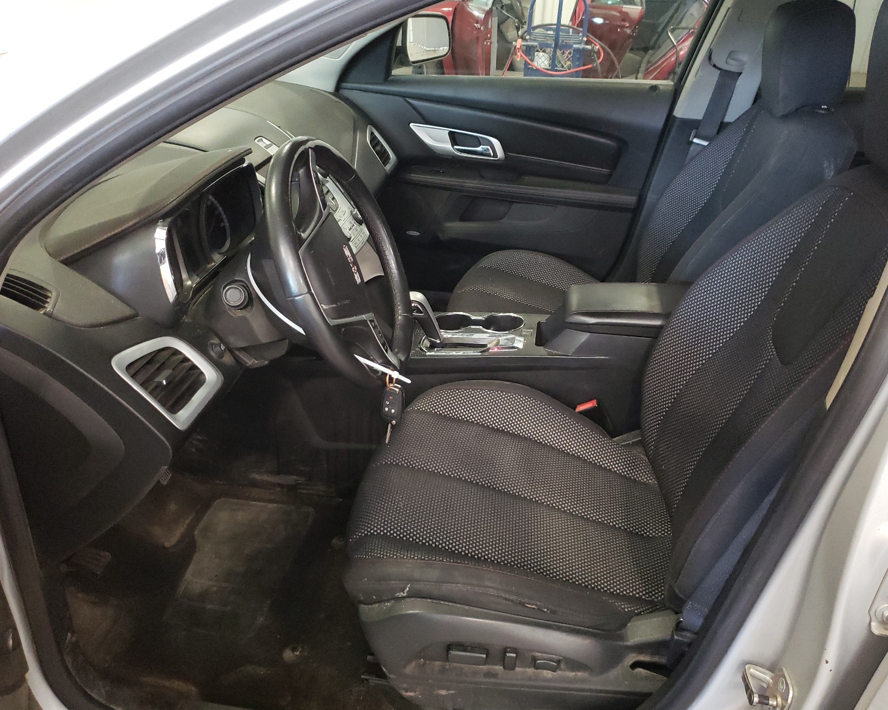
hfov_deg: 62.2
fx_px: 736
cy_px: 354
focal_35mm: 28
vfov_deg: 51.5
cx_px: 472
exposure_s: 1/24
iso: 426
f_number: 1.5
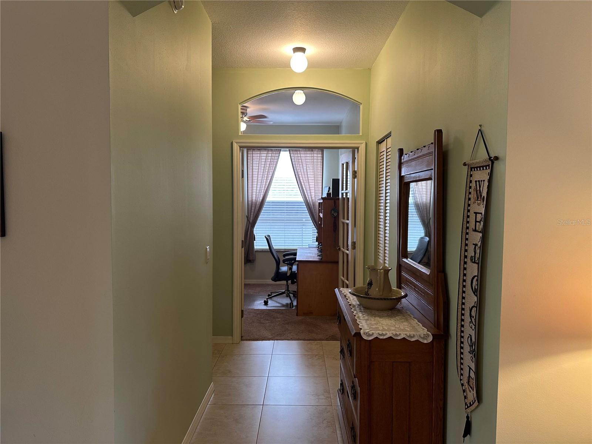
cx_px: 296
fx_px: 410
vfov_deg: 56.8
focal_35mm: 24
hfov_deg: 71.6
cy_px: 222
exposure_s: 1/60
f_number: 1.78
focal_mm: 6.86
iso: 125
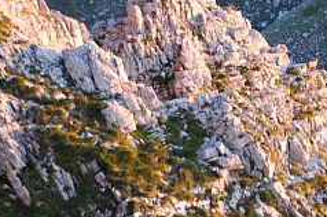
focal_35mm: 757
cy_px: 54
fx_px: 6867
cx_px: 309
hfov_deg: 2.7
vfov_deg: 1.8
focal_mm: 300
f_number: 6.3
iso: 1250
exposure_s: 1/160
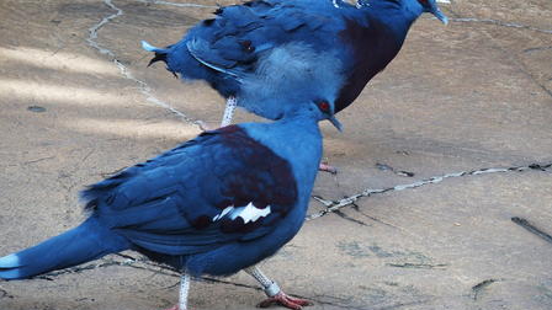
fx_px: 3205
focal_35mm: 219
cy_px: 109
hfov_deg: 9.8
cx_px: 276
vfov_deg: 5.5
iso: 320
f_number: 2.8
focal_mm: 42.5
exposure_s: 1/200
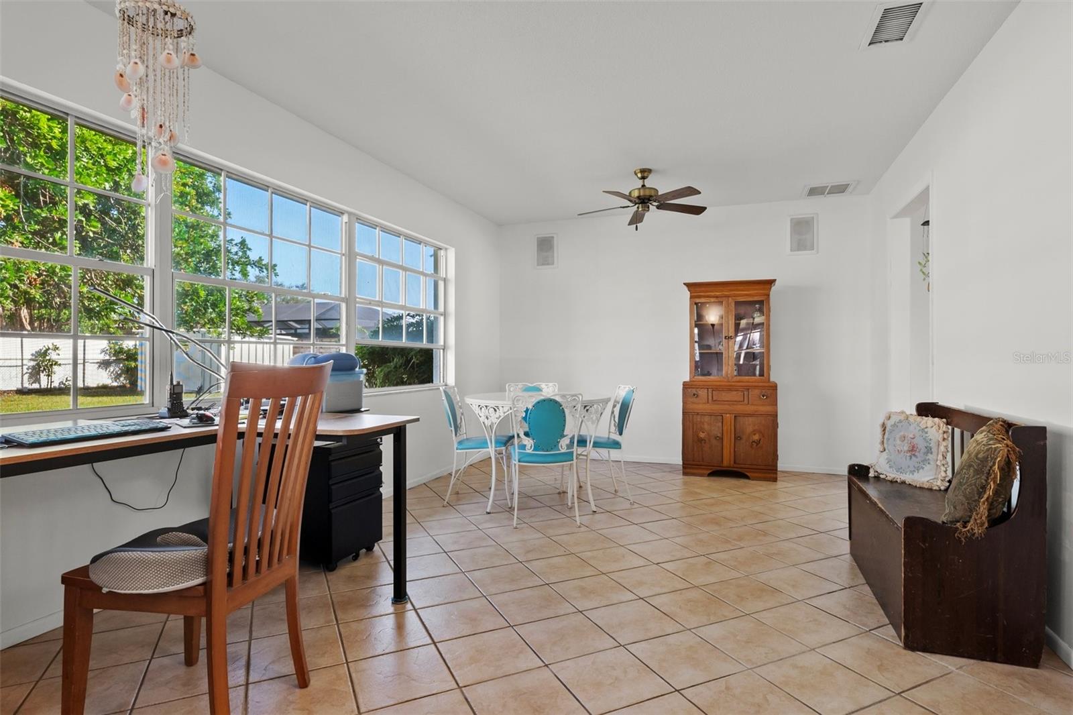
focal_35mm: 18
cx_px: 536
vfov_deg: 67.4
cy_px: 358
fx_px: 536
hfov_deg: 90.0
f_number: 8
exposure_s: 1/6
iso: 500
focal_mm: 12
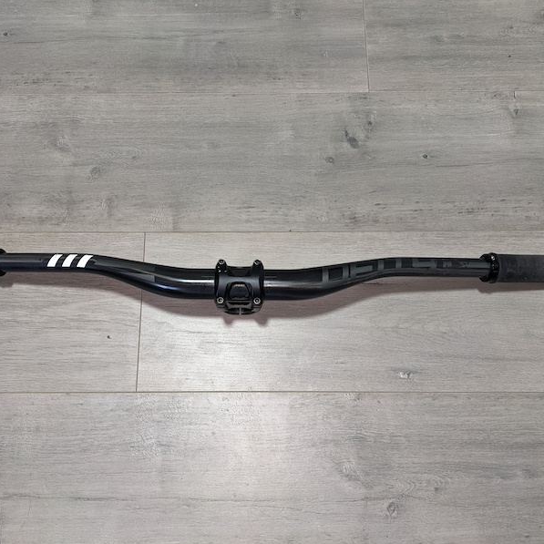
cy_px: 272
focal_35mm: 32
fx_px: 569
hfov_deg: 51.0
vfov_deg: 51.1
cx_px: 245
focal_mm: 4.38
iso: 386
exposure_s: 1/60
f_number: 1.73
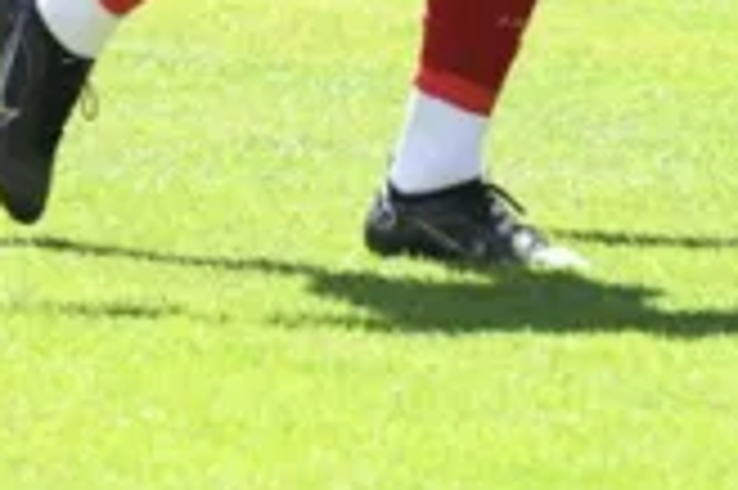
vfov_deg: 1.6
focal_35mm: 874
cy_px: -575
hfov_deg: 2.4
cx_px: 837
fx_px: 17899
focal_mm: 140
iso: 1100
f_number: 4.8
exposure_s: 1/2000
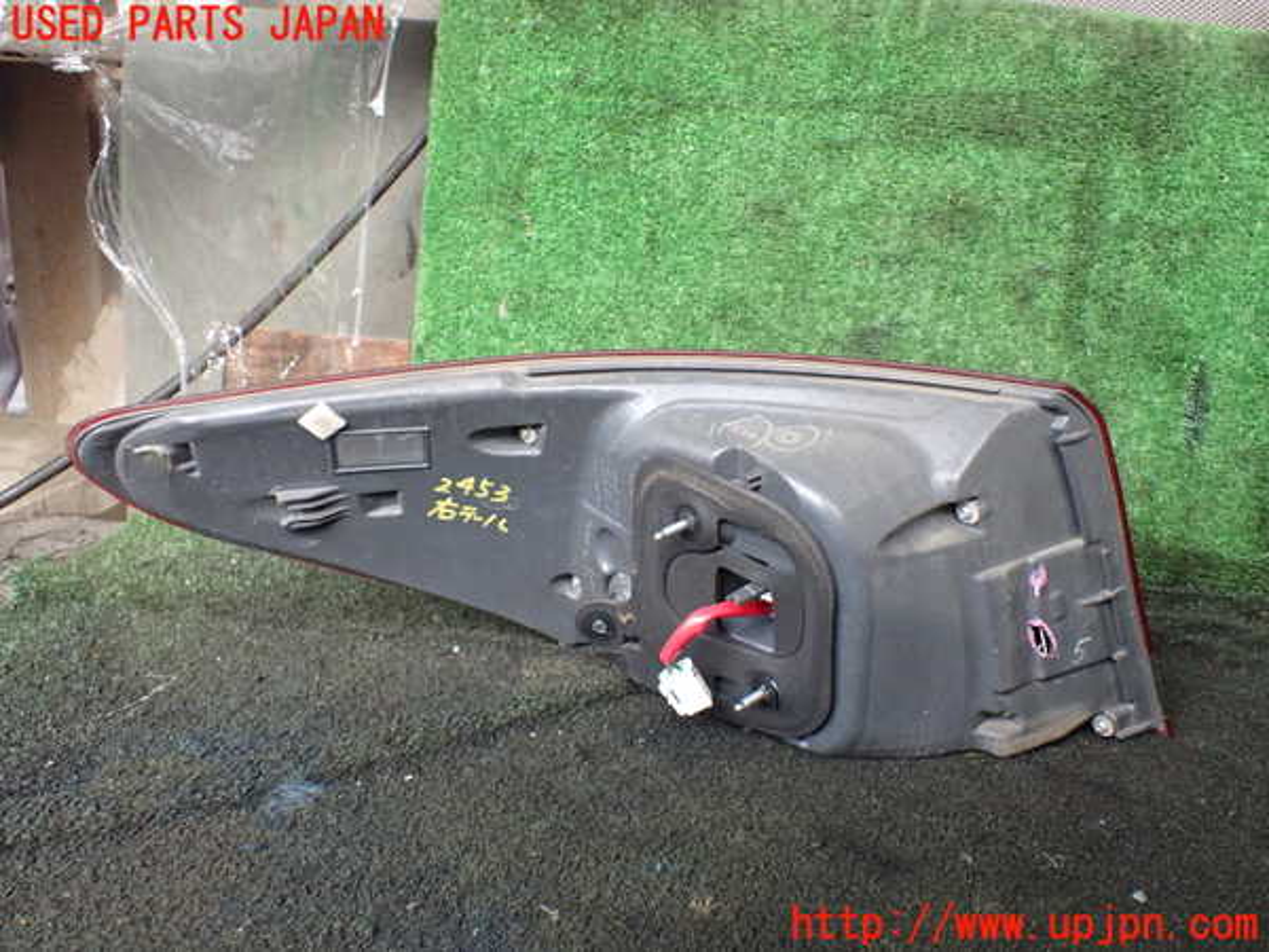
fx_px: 1100
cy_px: 476
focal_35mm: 30
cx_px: 634
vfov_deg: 46.8
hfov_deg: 60.0
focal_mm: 5.4
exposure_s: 1/100
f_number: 2.3
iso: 800
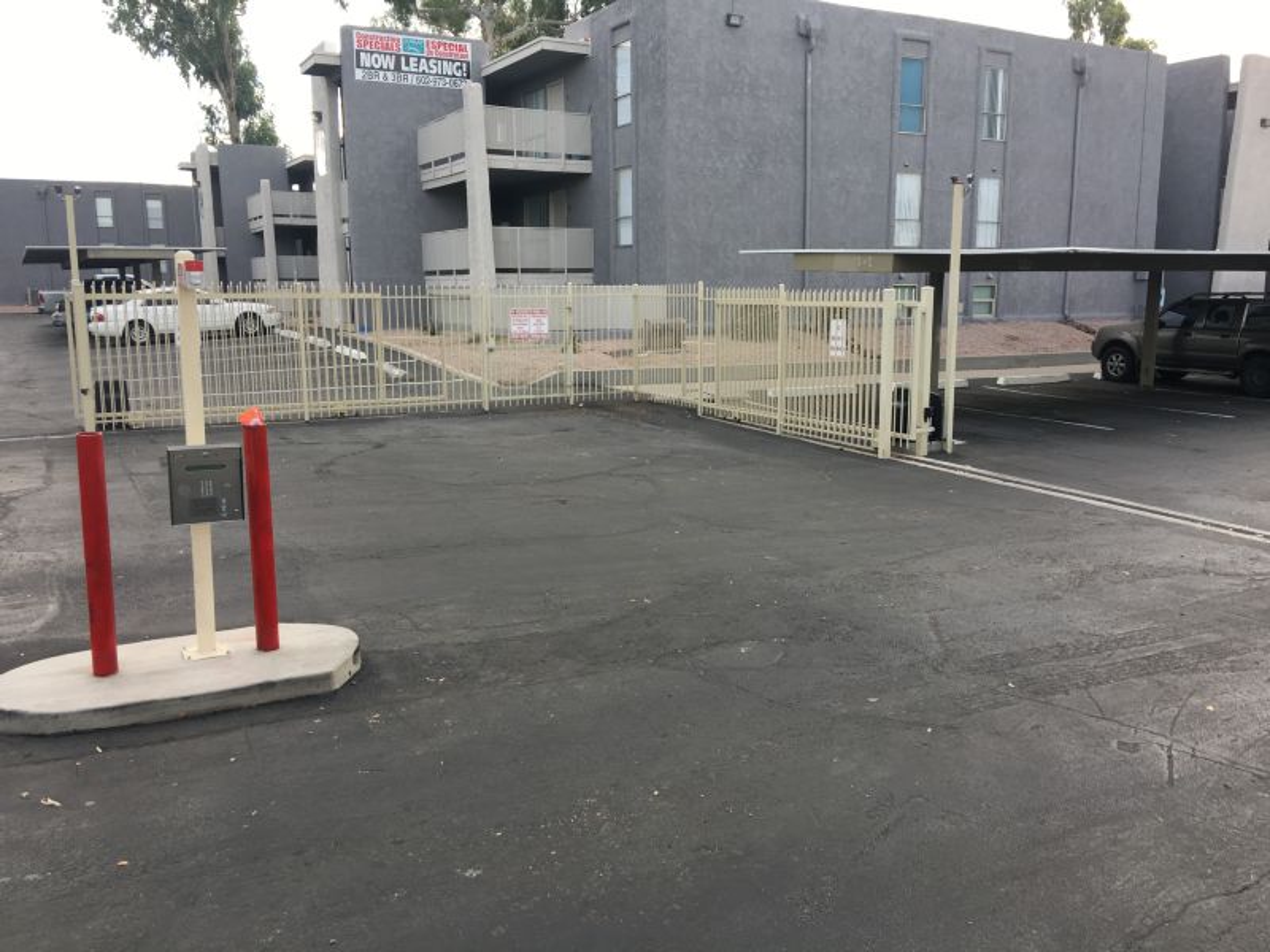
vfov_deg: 48.2
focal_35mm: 29
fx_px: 1064
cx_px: 635
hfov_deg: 61.7
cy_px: 476
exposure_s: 1/163
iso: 25
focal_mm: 4.15
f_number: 2.2
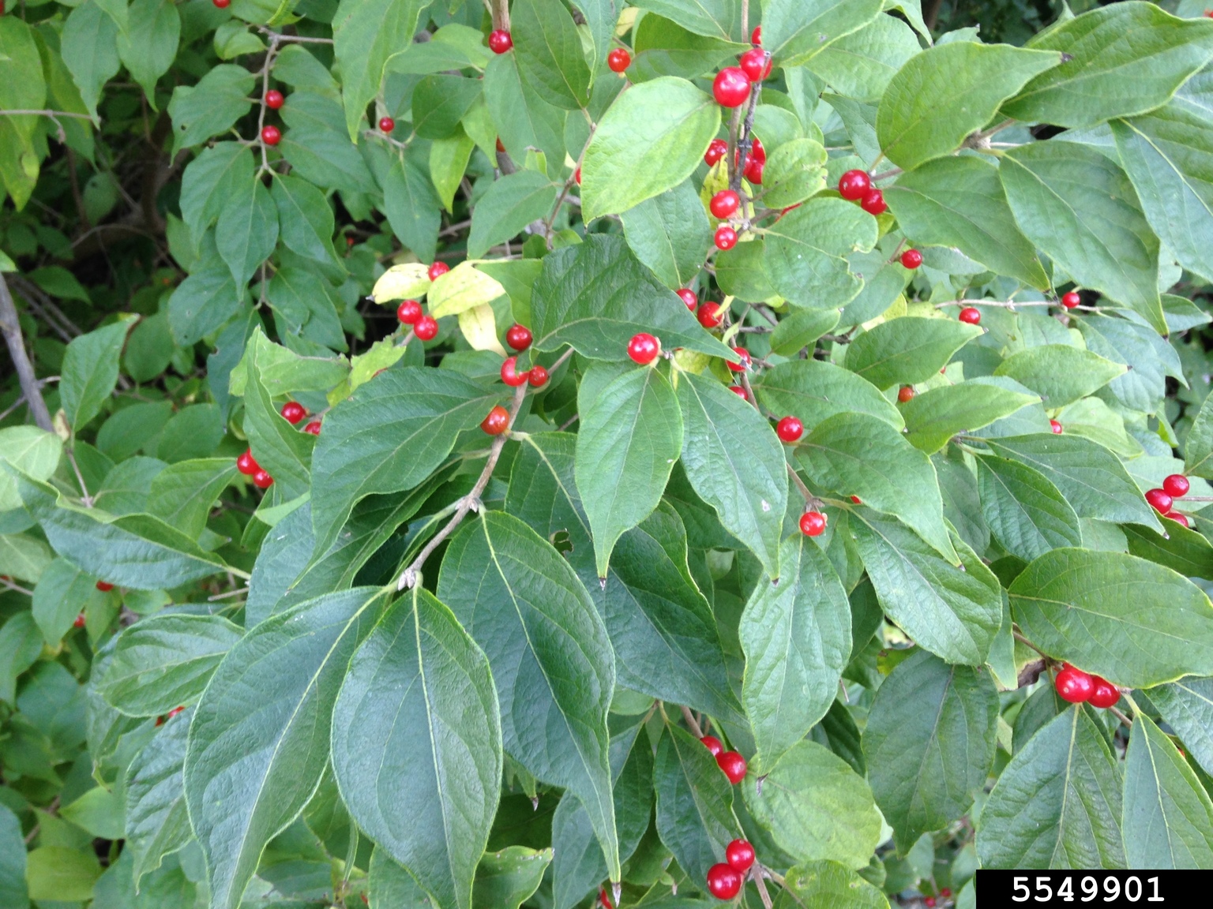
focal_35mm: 33
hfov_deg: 55.4
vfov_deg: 42.9
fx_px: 1156
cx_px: 606
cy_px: 454
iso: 50
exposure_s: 1/30
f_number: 2.4
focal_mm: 4.12
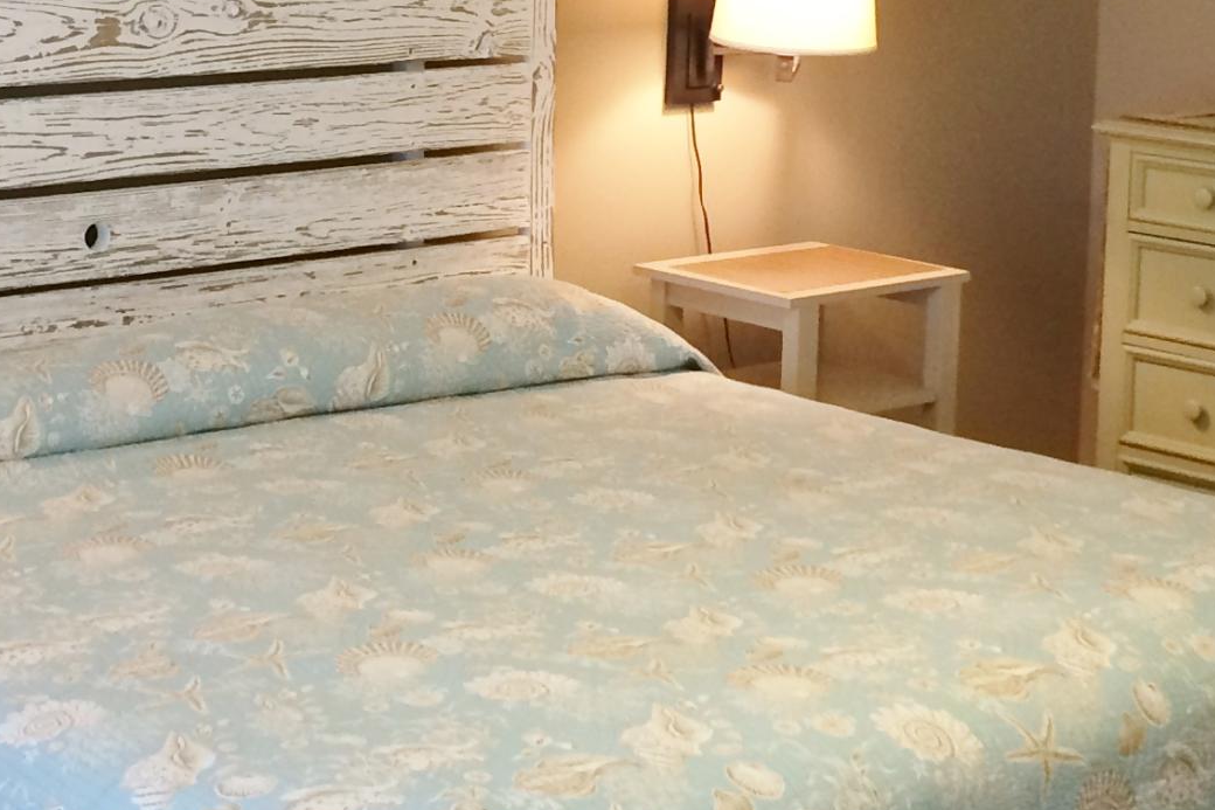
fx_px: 2936
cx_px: 675
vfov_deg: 15.6
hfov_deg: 23.4
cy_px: 193
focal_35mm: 87
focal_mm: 4.15
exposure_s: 1/30
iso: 125
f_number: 2.2
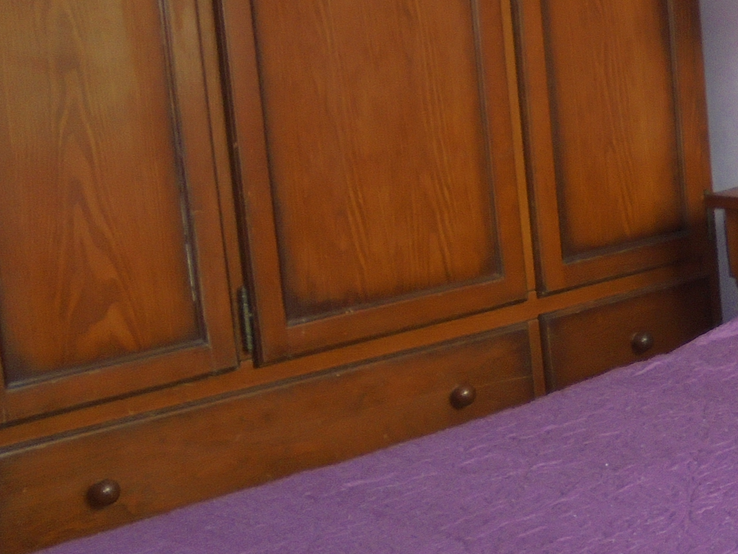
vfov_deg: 18.6
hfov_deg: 22.3
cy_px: 149
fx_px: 1684
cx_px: 949
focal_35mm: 79
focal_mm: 4.6
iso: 100
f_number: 3.5
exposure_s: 1/40
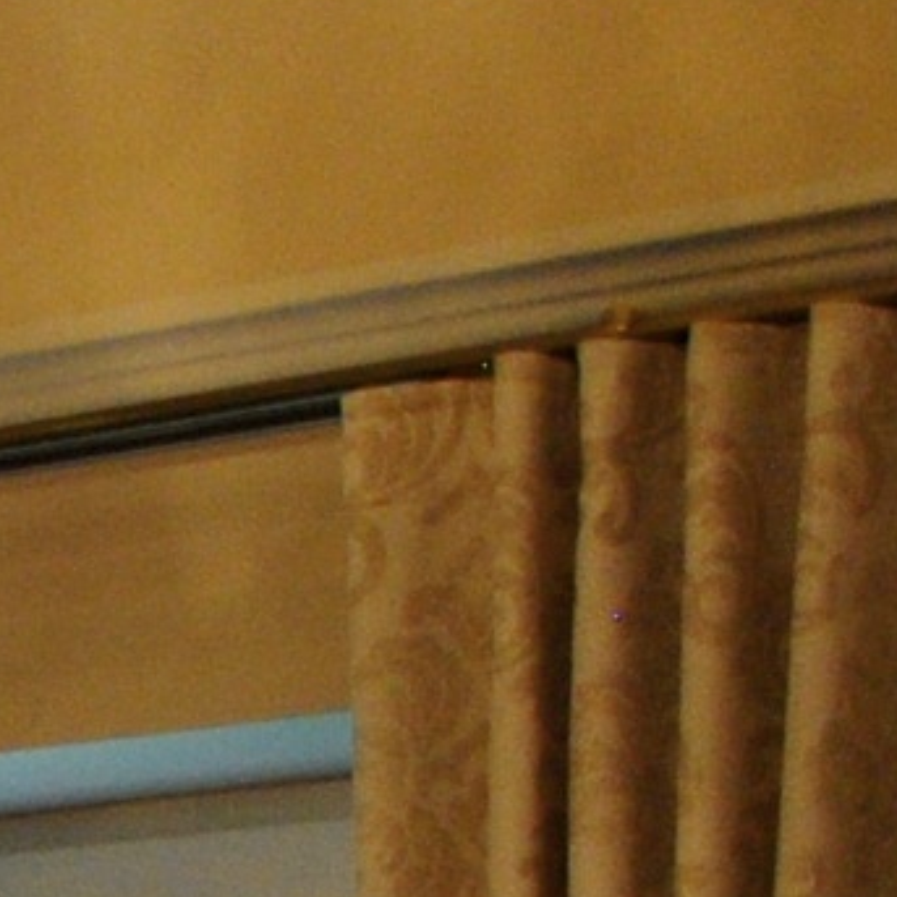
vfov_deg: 6.9
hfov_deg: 6.3
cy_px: 2299
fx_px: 6948
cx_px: -2458
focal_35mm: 237
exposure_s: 1/50
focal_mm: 22
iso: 400
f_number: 4
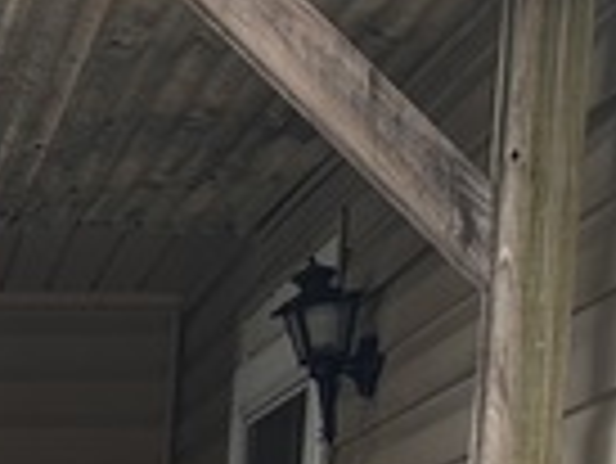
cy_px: 1014
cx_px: -571
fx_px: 2494
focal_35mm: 140
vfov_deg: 9.7
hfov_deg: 12.6
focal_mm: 6.86
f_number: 1.78
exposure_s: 1/740
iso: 80
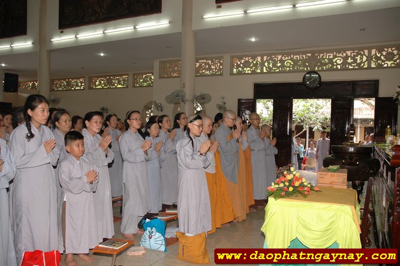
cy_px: 133
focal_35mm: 27
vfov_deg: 47.9
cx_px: 200
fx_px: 300
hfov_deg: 67.4
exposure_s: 1/60
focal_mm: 18
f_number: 4
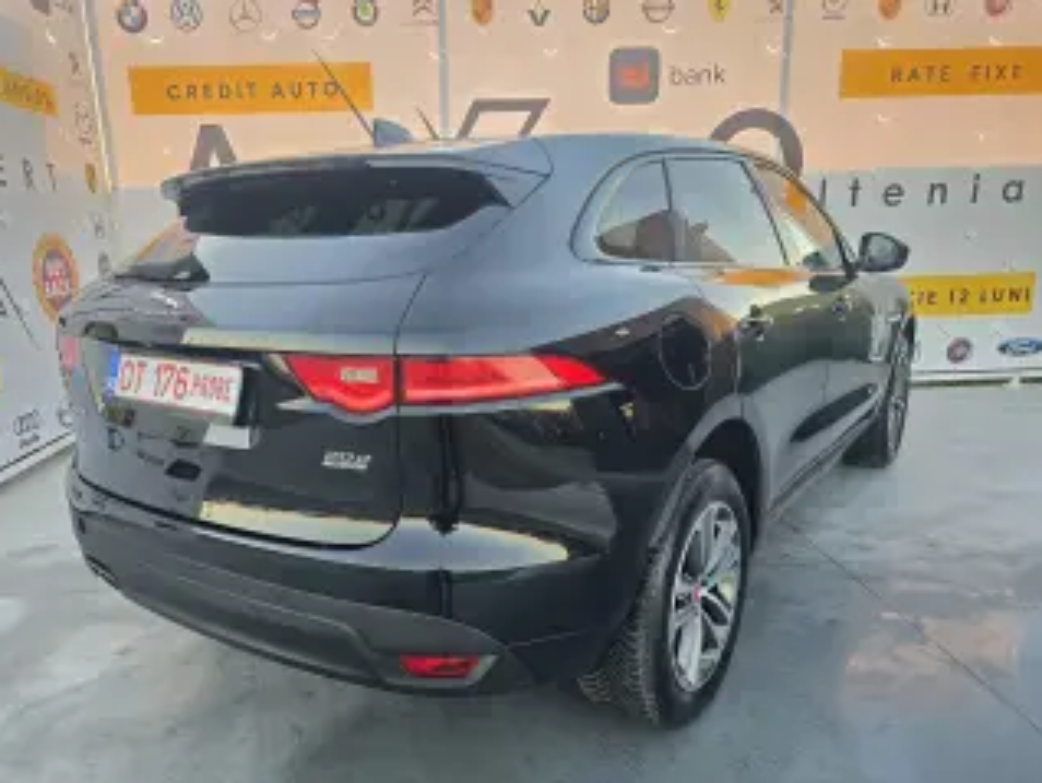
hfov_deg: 67.1
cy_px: 439
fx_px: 783
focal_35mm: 26
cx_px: 465
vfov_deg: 53.0
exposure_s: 1/180
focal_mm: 6.3
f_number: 1.7
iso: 160
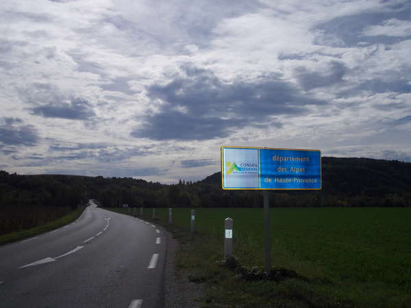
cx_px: 206
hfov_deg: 49.0
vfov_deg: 37.7
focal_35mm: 38
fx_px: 451
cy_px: 154
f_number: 6.2
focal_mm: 5.3
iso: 80
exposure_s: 1/1250
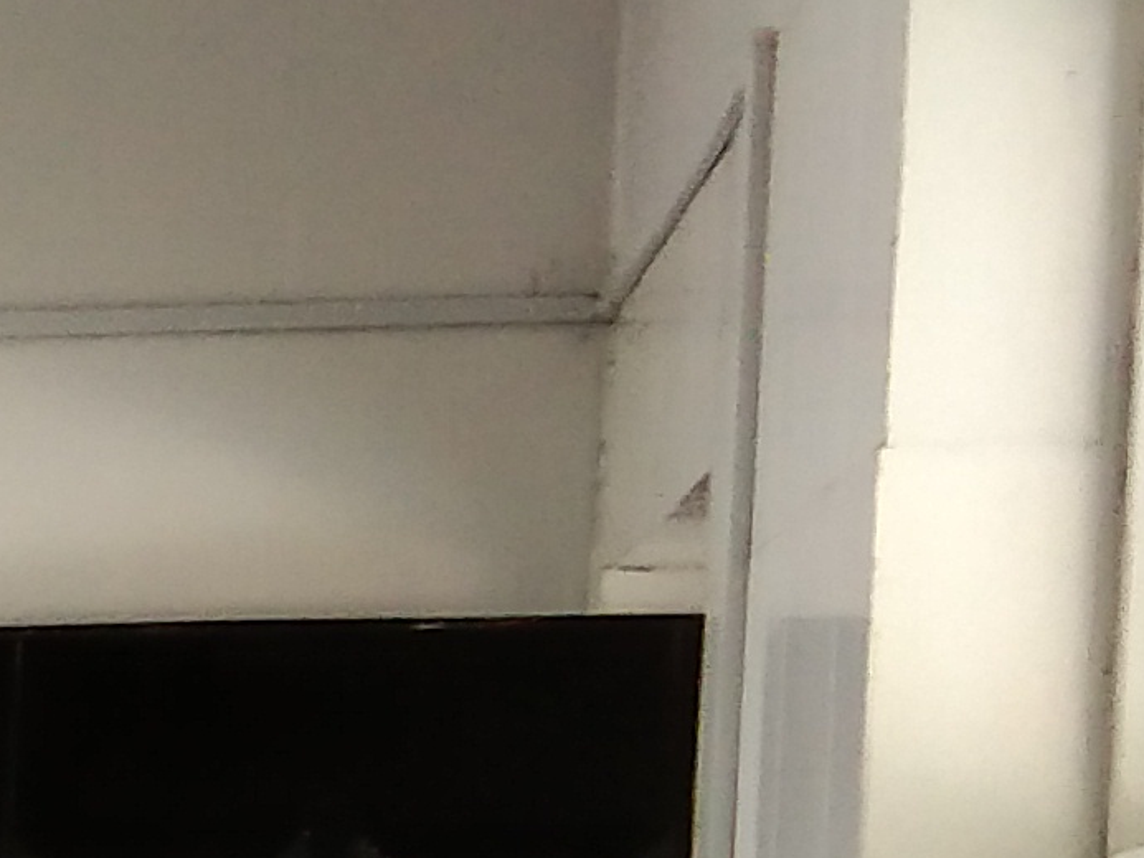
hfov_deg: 9.0
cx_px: -2045
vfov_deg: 7.8
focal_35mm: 186
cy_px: 1264
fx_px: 6148
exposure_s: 1/33.3
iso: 200
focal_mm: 3.69
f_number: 2.2
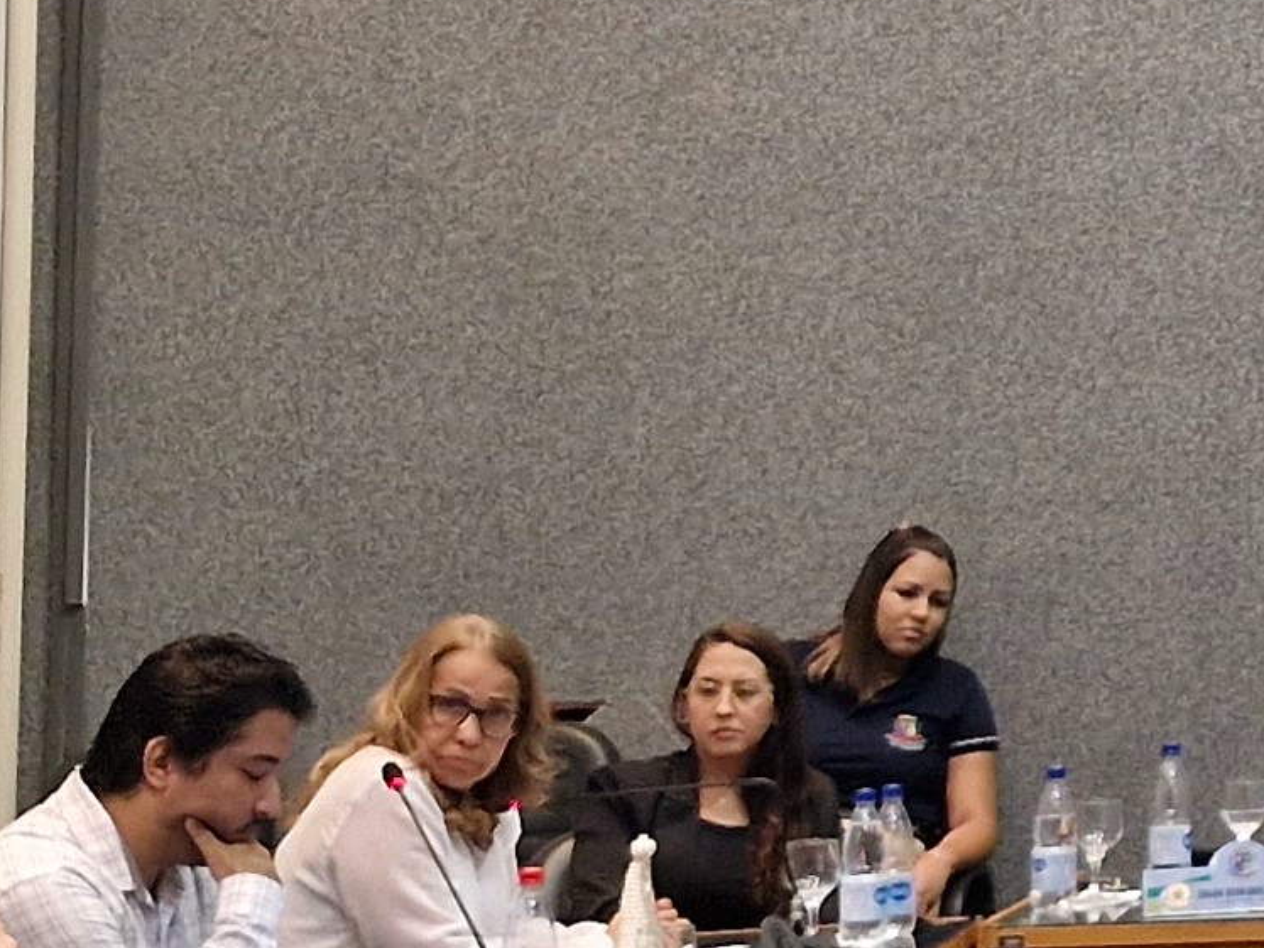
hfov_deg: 14.1
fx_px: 4491
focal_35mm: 123
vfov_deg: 11.8
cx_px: 2293
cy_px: -140
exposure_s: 1/120
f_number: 1.8
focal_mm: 5.54
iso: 640
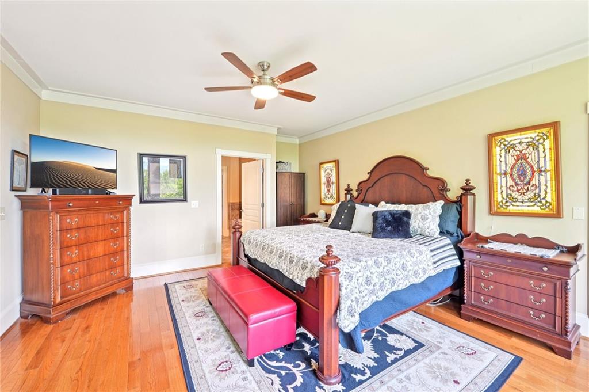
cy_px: 196
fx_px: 229
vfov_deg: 81.1
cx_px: 294
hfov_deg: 104.3
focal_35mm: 14
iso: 320
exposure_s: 1/4
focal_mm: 14
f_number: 8
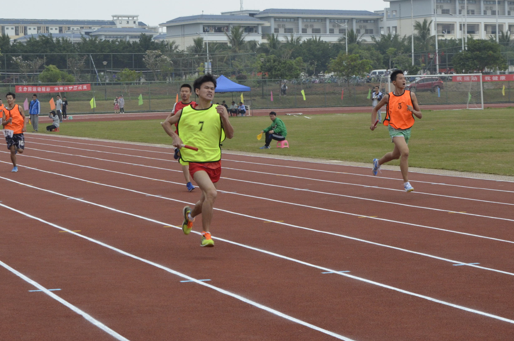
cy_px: 125
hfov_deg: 22.6
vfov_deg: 15.1
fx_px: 1282
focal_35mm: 90
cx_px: 194
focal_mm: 40
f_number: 9.5
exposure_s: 1/350
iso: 1100
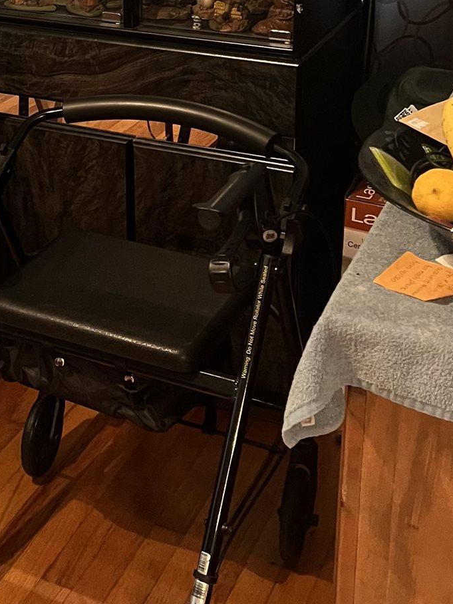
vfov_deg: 28.1
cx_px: 46
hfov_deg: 21.8
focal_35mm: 66
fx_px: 1152
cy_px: 40
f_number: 1.5
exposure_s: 1/30
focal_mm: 5.7
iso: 640
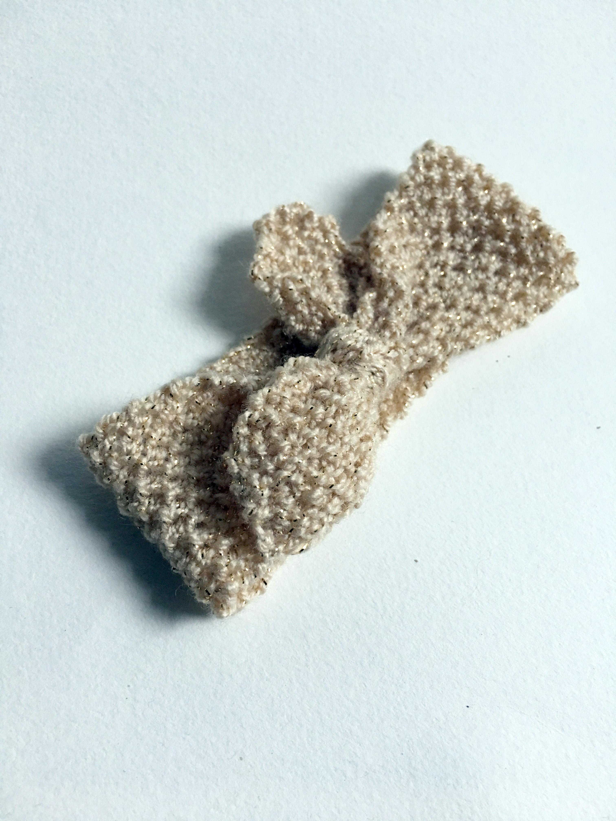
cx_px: 308
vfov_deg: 61.7
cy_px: 410
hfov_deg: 48.2
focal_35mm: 29
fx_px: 688
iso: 50
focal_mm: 4.15
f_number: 2.2
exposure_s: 1/15
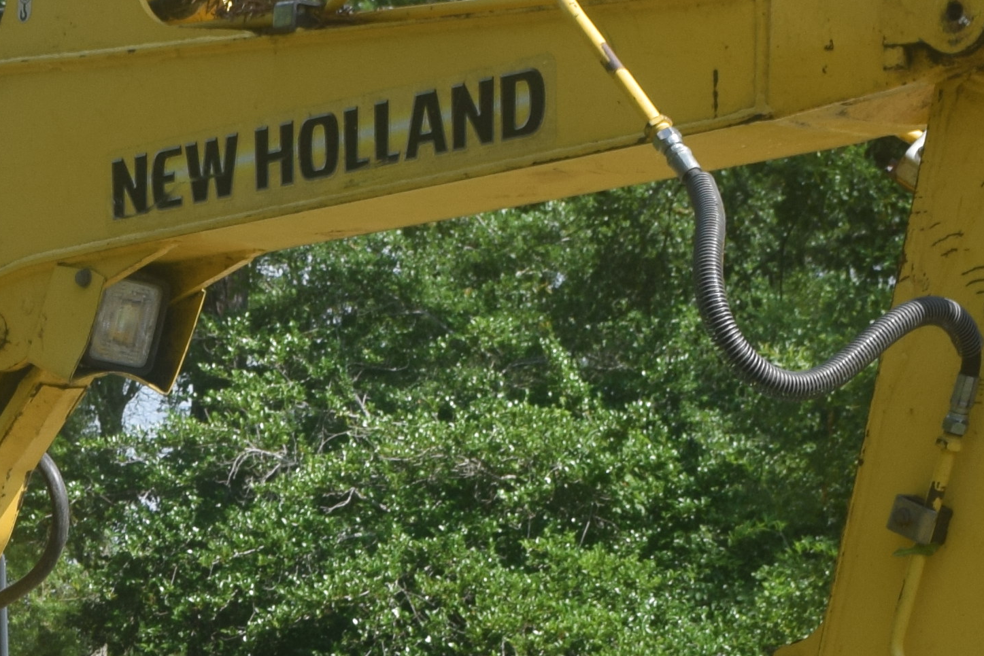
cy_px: 965
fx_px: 3911
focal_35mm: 143
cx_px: -112
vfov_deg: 9.3
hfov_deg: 14.0
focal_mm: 23
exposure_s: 1/320
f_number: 9
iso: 200
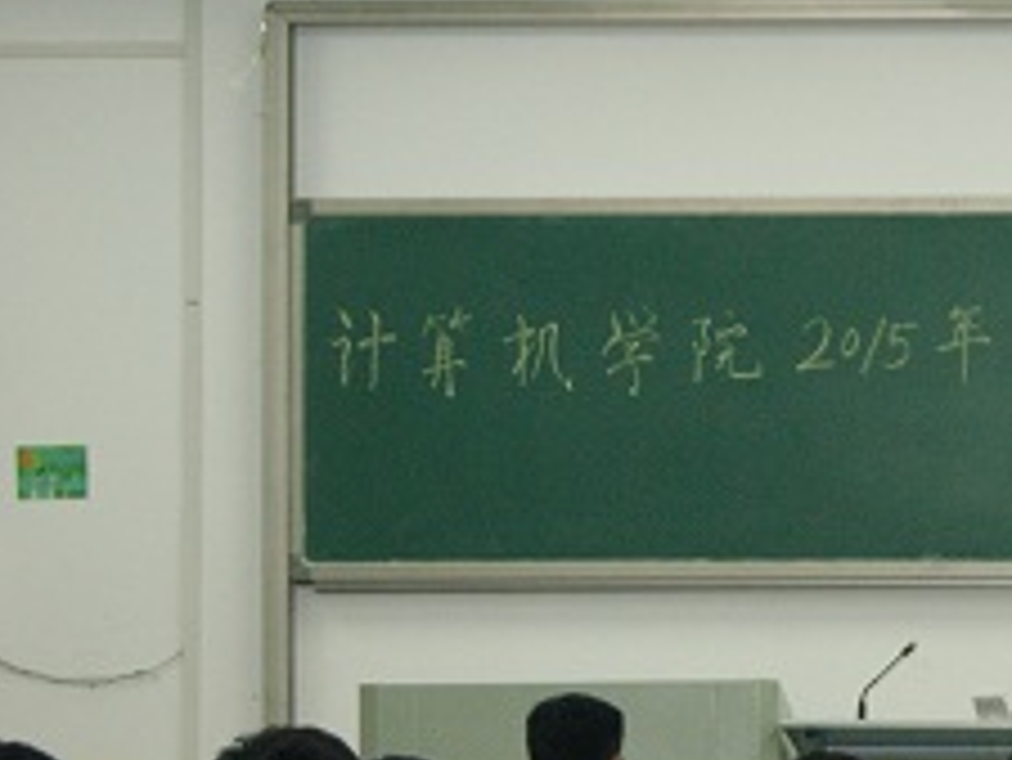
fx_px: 3928
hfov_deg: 14.2
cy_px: 546
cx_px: 1237
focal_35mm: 134
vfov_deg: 11.0
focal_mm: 35
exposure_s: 1/60
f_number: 5.6
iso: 400
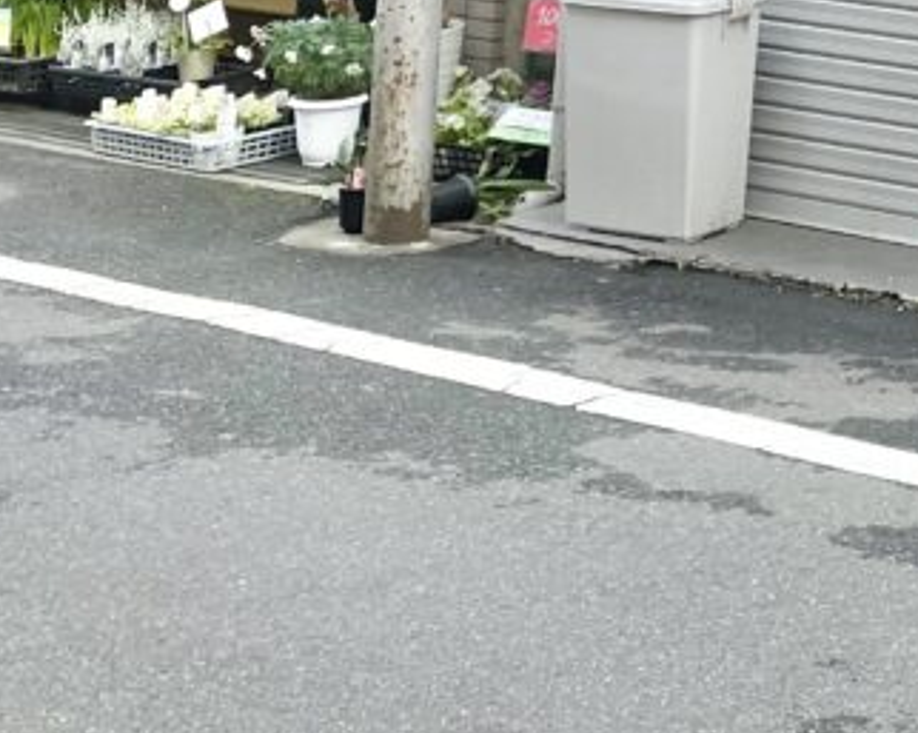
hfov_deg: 17.8
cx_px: 1186
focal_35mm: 101
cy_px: -570
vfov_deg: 13.7
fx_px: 2742
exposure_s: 1/228
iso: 32
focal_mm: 4.2
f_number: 1.6
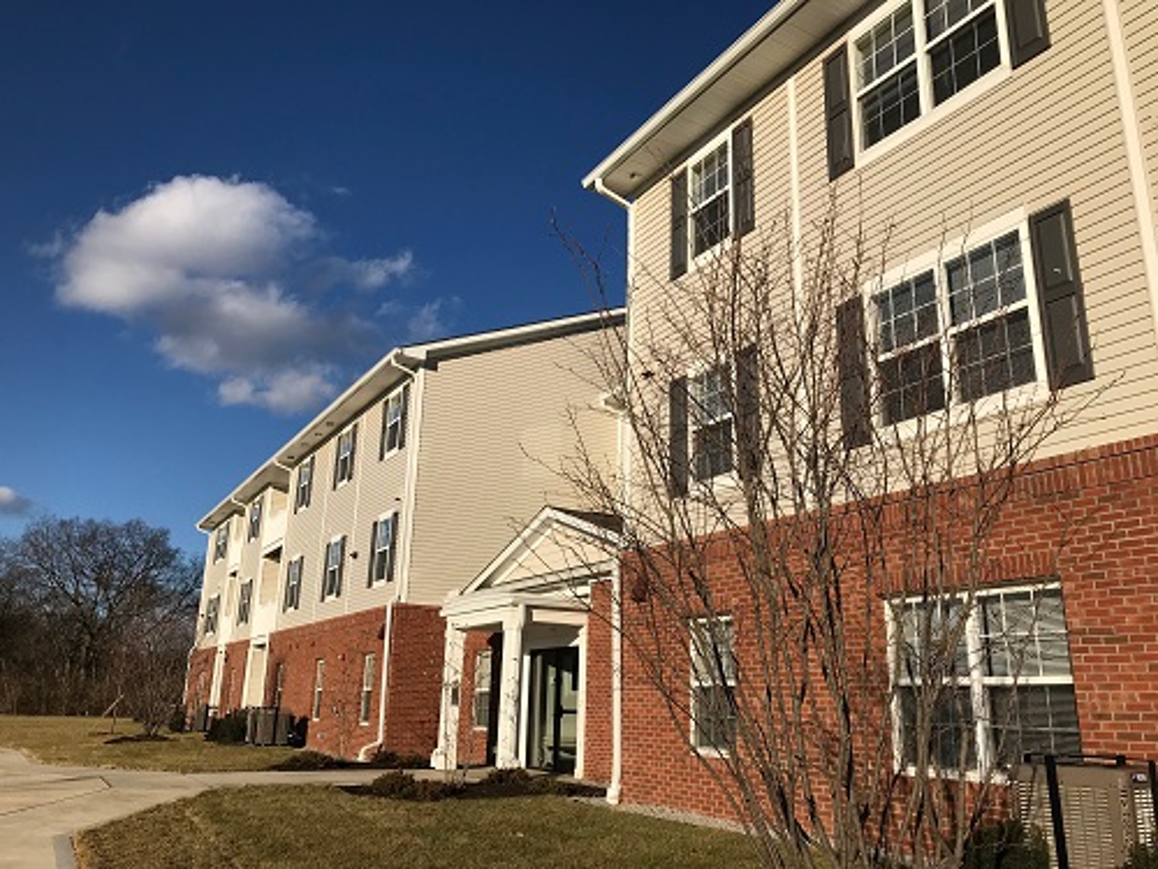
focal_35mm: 28
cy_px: 434
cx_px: 579
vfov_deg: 49.7
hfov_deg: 63.4
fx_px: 937
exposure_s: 1/4167
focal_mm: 3.99
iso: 20
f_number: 1.8
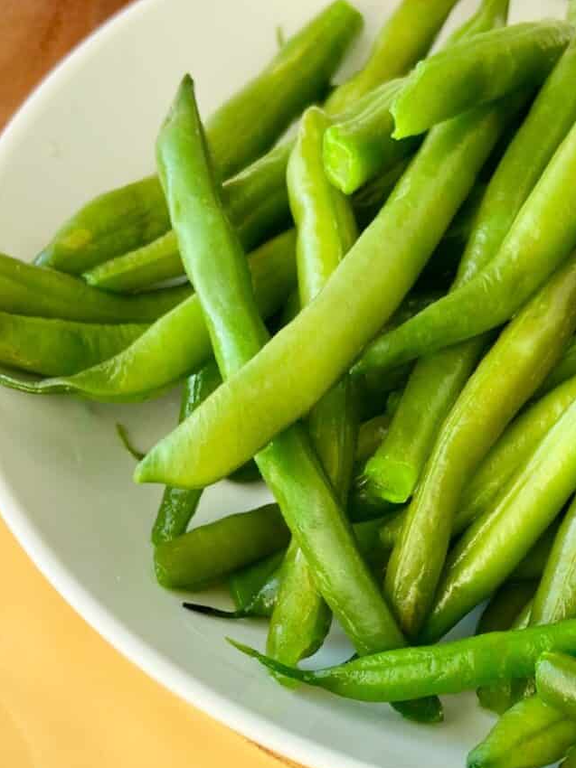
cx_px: 461
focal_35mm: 47
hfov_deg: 30.1
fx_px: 1043
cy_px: 389
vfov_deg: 40.4
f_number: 1.8
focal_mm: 4.25
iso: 32
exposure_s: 1/121
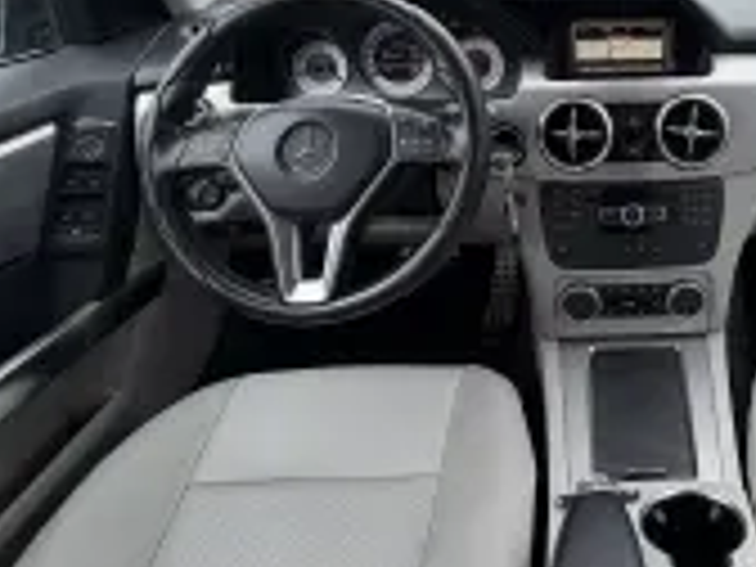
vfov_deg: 43.5
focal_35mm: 30
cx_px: 626
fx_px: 655
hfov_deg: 54.9
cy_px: 76
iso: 40
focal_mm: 2.22
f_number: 2.2
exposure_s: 1/100
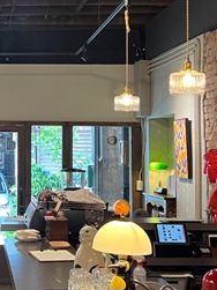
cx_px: -5
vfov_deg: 23.5
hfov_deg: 17.3
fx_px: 694
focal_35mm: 83
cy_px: 106
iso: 250
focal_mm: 5.7
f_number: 1.5
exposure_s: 1/60
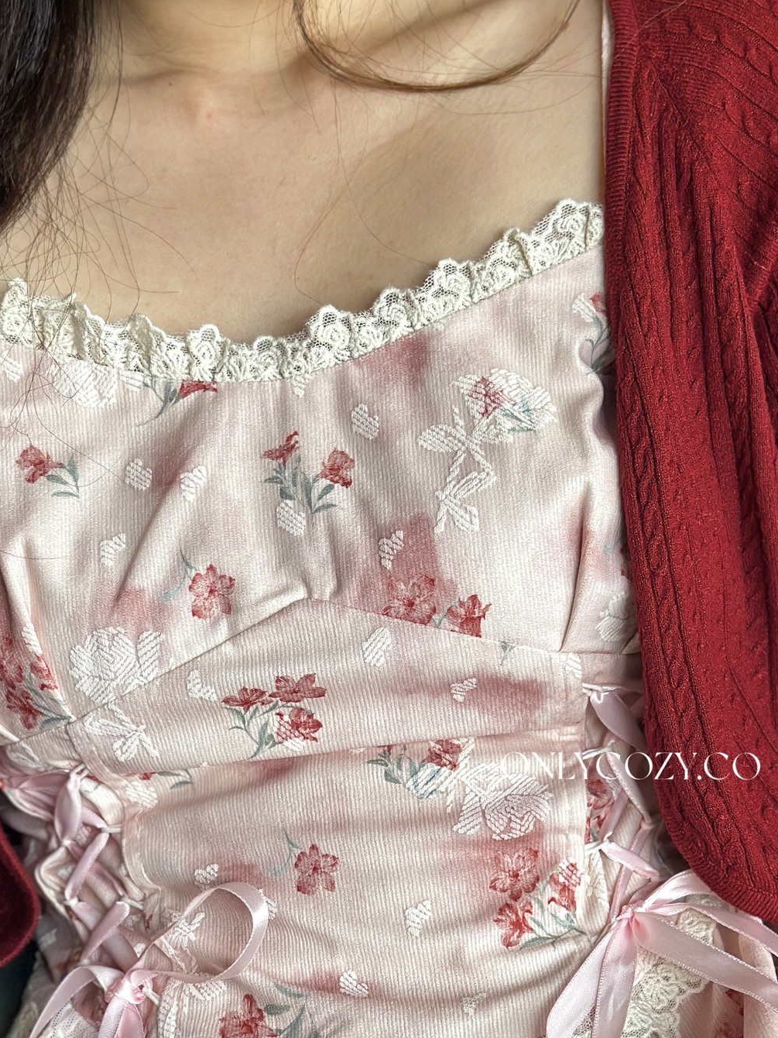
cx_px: 364
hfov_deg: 17.2
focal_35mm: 86
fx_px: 2577
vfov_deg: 22.5
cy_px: 785
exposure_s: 1/264
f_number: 1.78
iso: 80
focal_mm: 6.86
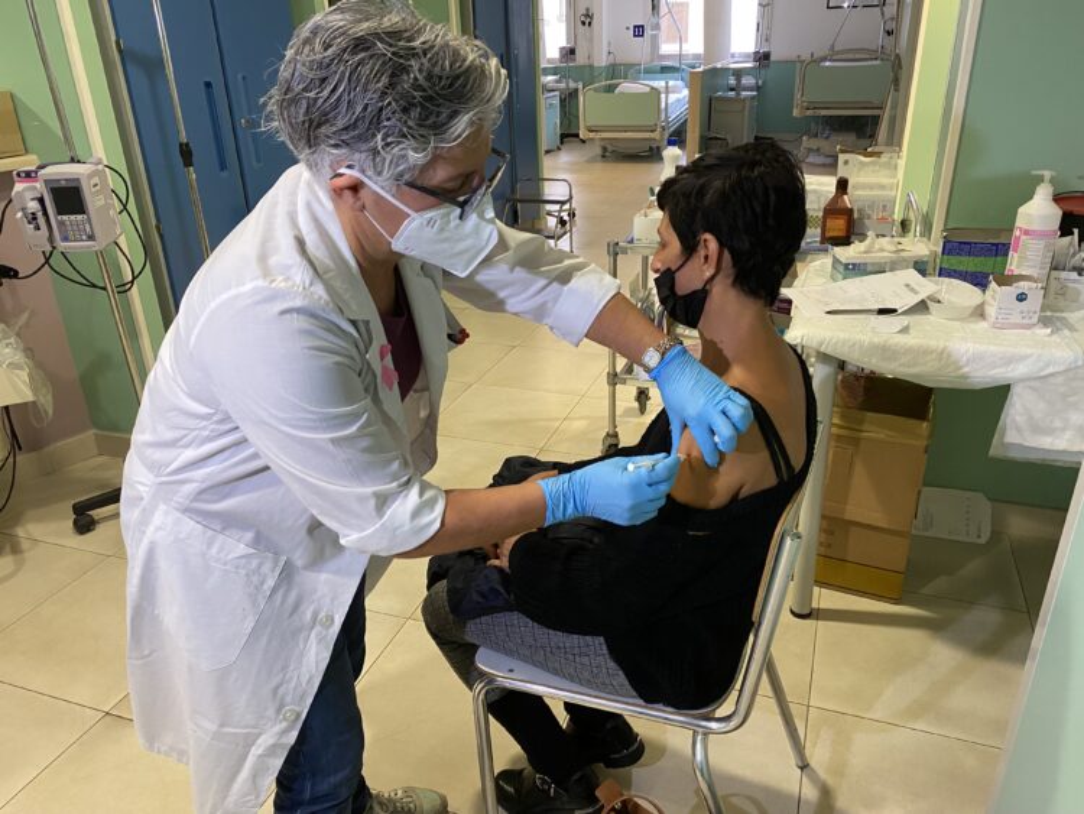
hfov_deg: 67.3
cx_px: 542
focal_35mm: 26
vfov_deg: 53.1
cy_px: 407
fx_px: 814
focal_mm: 4.25
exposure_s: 1/50
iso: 320
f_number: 1.8
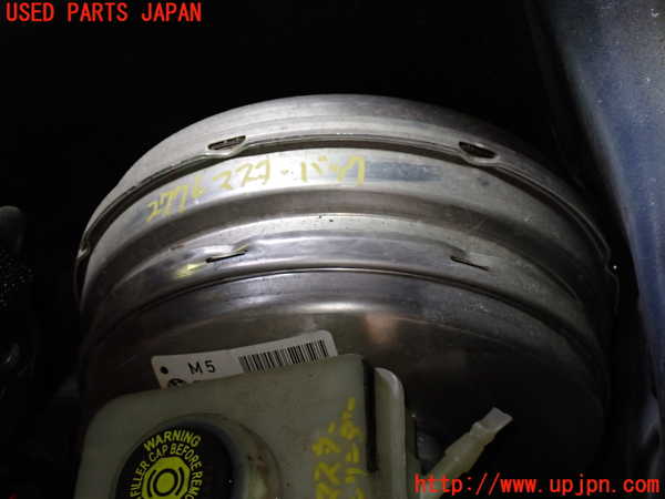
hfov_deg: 38.2
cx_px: 332
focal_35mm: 50
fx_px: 961
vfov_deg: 29.1
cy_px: 250
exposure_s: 1/50
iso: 400
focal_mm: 9.01
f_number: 3.2
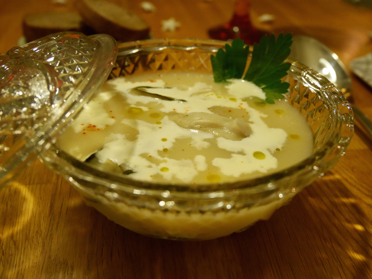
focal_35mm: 34
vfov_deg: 41.8
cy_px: 140
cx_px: 186
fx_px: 366
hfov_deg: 53.9
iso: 3200
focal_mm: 17
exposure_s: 1/50
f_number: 4.1
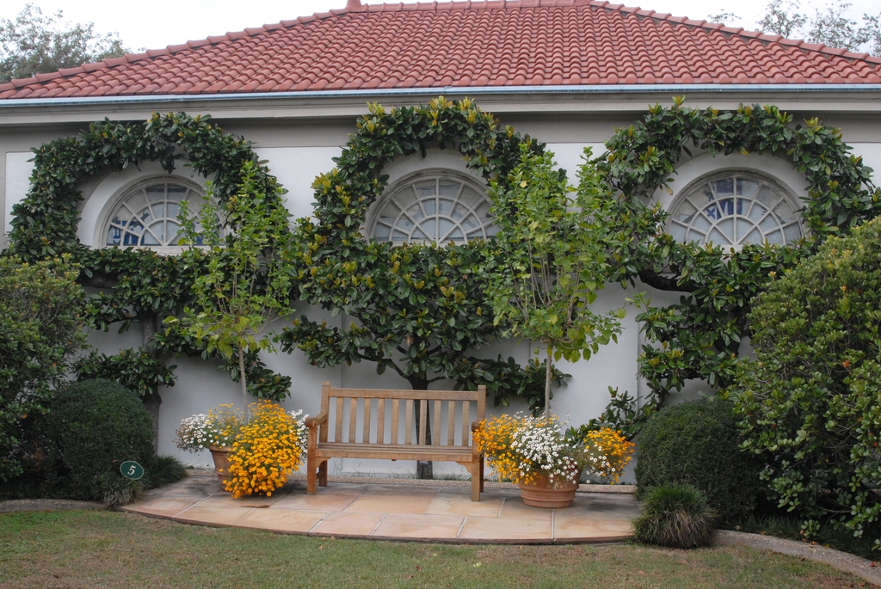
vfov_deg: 32.0
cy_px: 294
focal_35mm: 42
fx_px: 1029
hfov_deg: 46.4
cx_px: 440
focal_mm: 28
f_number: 8
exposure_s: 1/250
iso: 400
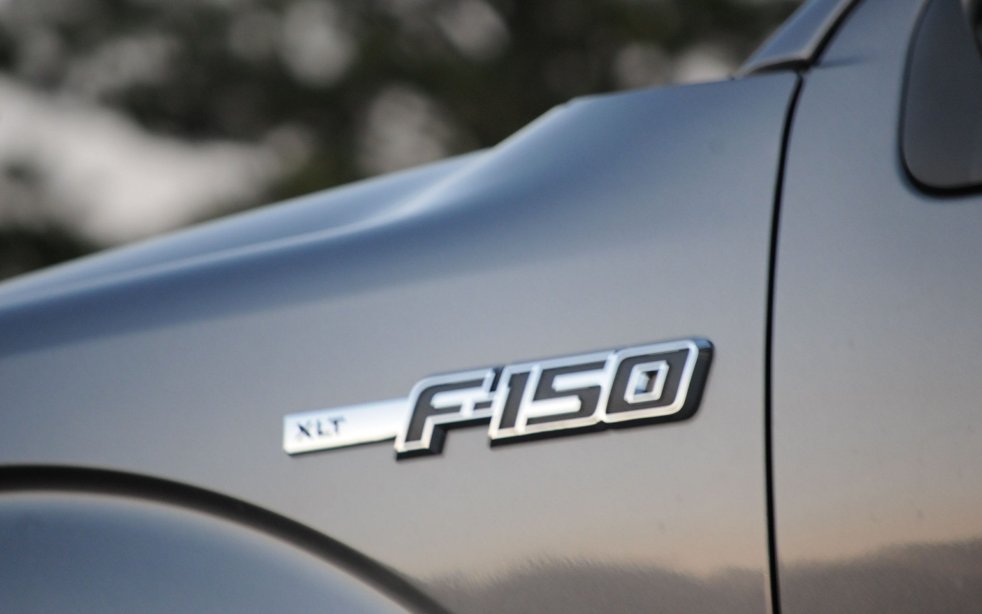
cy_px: 304
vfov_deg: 4.3
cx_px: 491
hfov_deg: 6.9
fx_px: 8190
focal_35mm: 306
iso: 800
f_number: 5.6
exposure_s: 1/80
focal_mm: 200
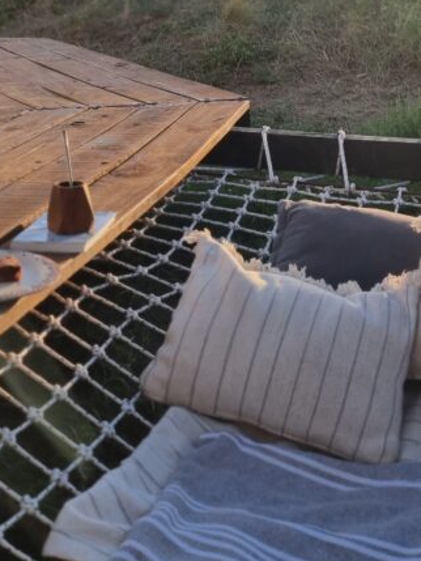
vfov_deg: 30.2
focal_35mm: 62
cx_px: 388
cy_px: 92
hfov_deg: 23.0
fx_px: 1005
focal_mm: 5.4
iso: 50
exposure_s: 1/1752
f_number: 1.8
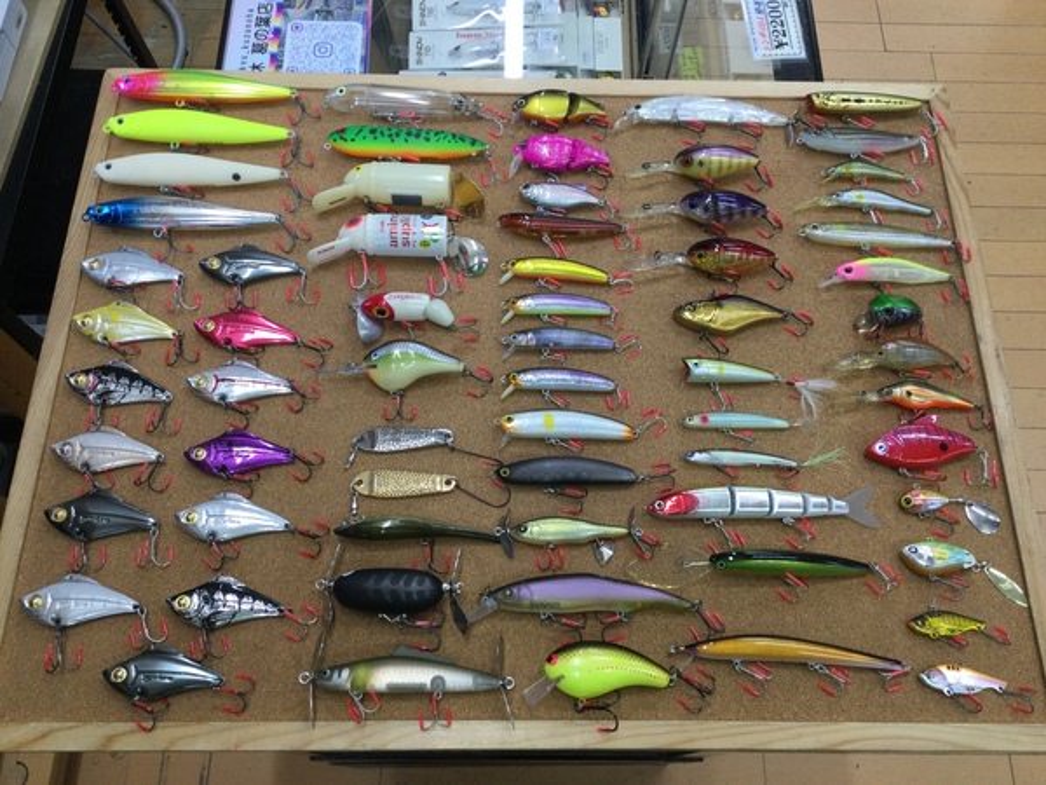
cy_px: 392
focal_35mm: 31
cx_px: 523
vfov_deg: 45.4
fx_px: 937
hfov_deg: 58.4
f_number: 2.4
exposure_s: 1/40
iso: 32
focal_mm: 3.3
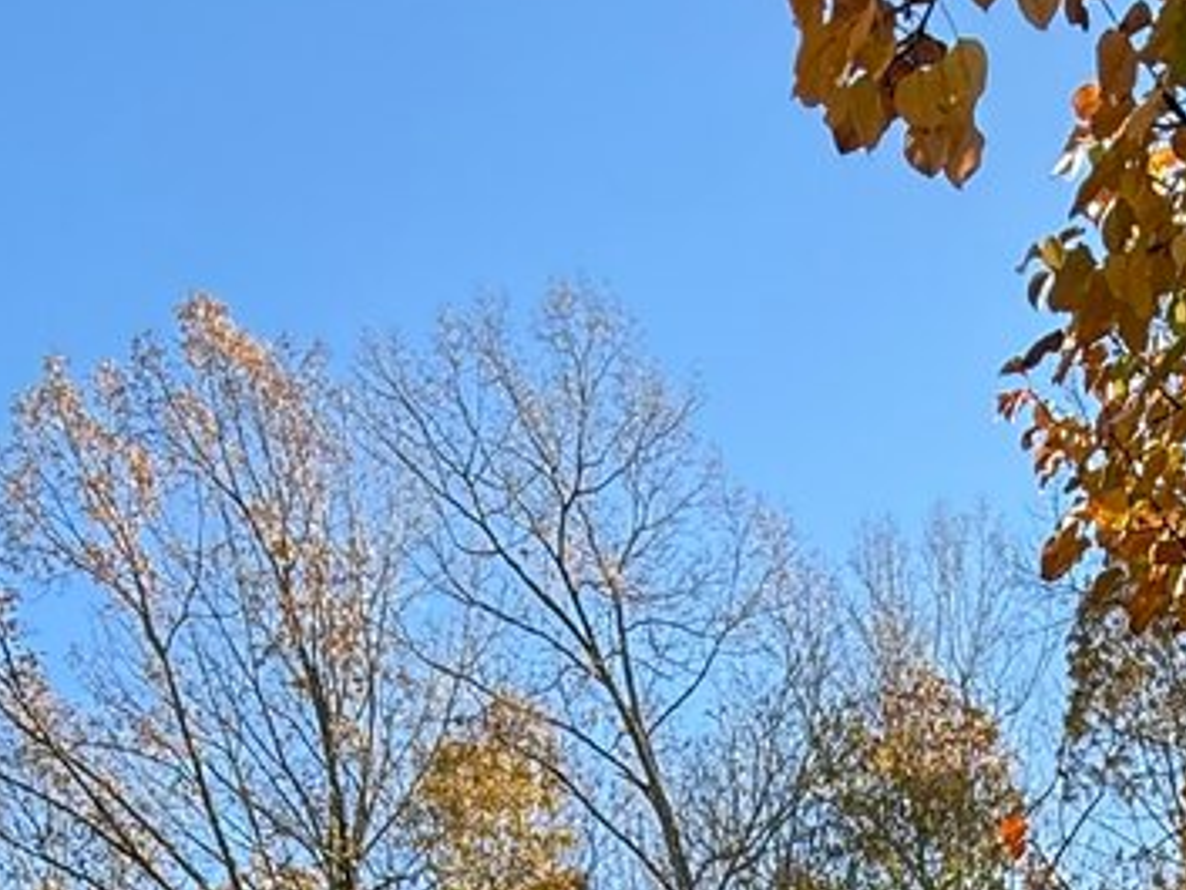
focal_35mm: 60
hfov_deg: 31.5
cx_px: 909
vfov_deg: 18.7
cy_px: 1617
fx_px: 2056
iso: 64
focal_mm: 2.22
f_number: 2.2
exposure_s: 1/338
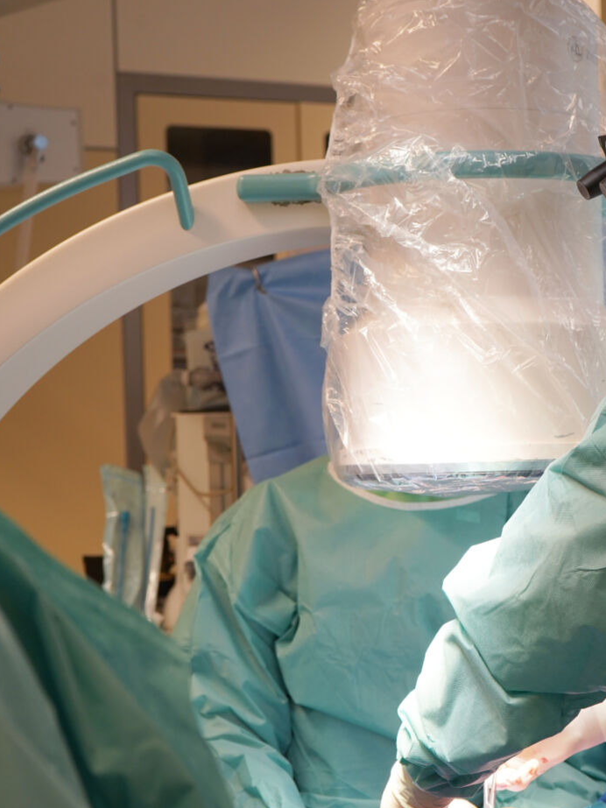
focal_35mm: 70
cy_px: 407
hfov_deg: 20.7
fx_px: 1634
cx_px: 520
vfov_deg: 27.8
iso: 400
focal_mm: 48
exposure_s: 1/80
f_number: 5.6
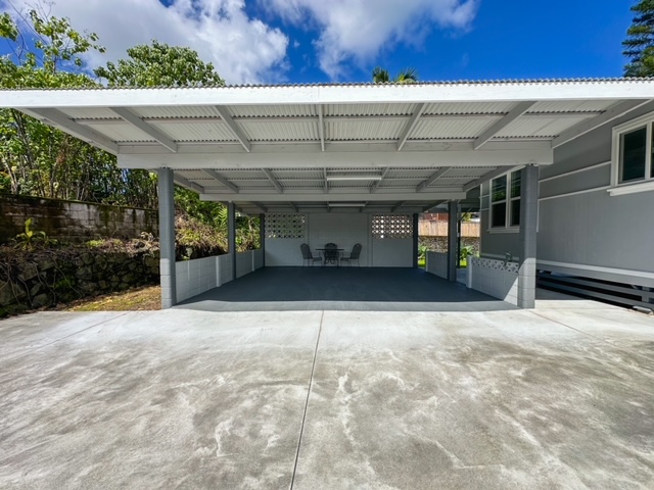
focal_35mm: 14
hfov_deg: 102.1
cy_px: 245
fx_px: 265
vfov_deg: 85.7
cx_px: 327
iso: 40
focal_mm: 2.22
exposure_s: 1/1500
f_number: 2.2
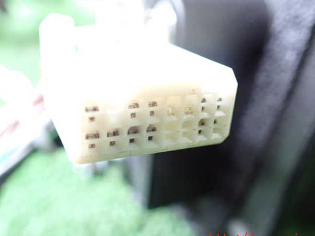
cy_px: 117
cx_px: 166
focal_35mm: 33
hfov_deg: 55.3
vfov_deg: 43.0
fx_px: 300
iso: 800
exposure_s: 1/50
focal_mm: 5.4
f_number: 2.3
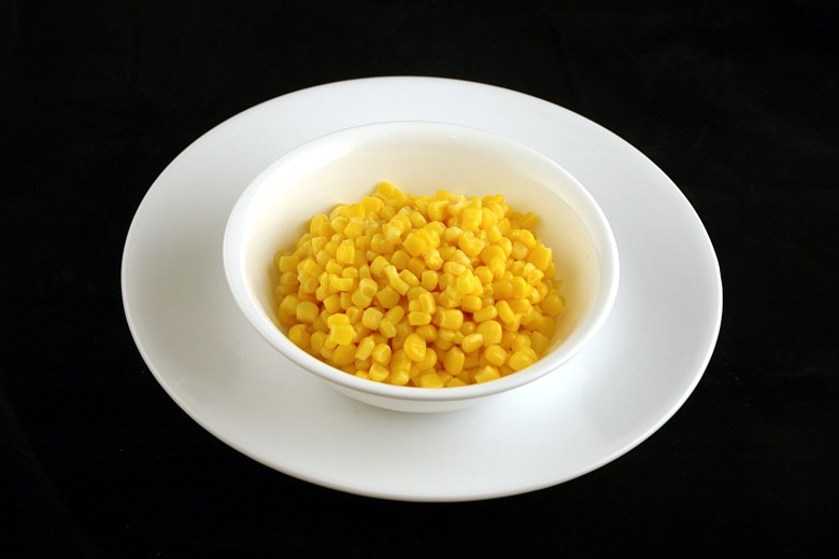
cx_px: 420
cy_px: 280
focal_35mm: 52
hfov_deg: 37.9
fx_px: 1223
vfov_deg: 25.7
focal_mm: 35
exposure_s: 1/200
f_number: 7.1
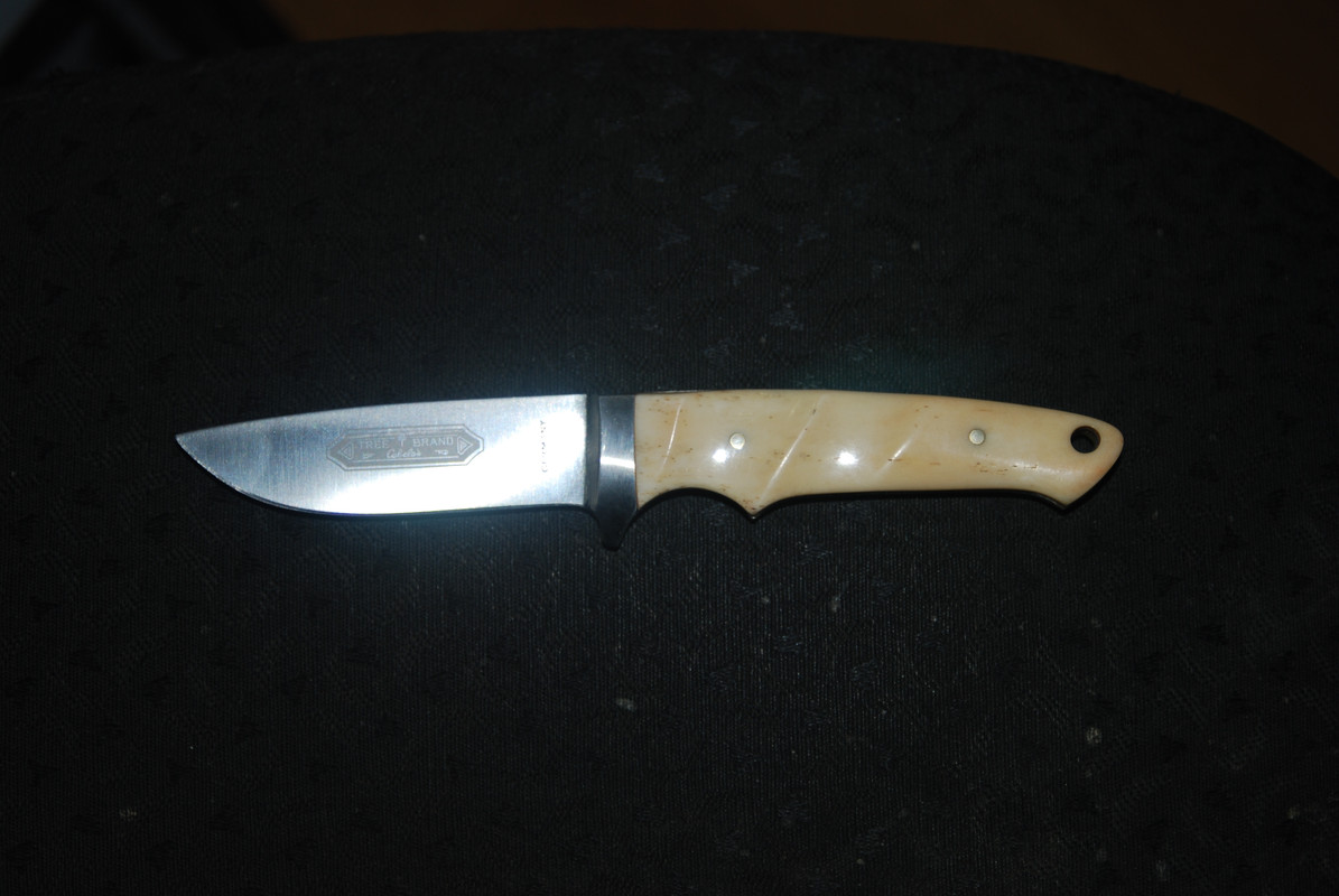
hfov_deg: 26.0
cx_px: 670
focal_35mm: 78
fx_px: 2905
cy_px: 448
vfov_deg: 17.5
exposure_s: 1/125
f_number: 4.5
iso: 100
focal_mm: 52
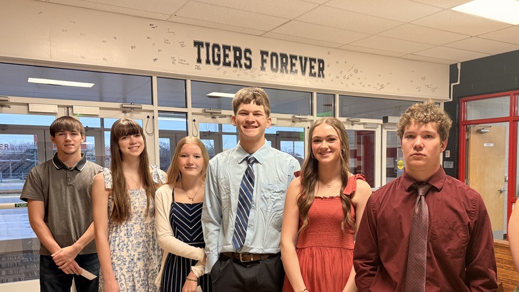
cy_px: 194
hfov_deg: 57.5
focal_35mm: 34
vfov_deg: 34.4
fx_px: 468
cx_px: 315
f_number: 1.78
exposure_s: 1/60
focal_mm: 6.76
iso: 200
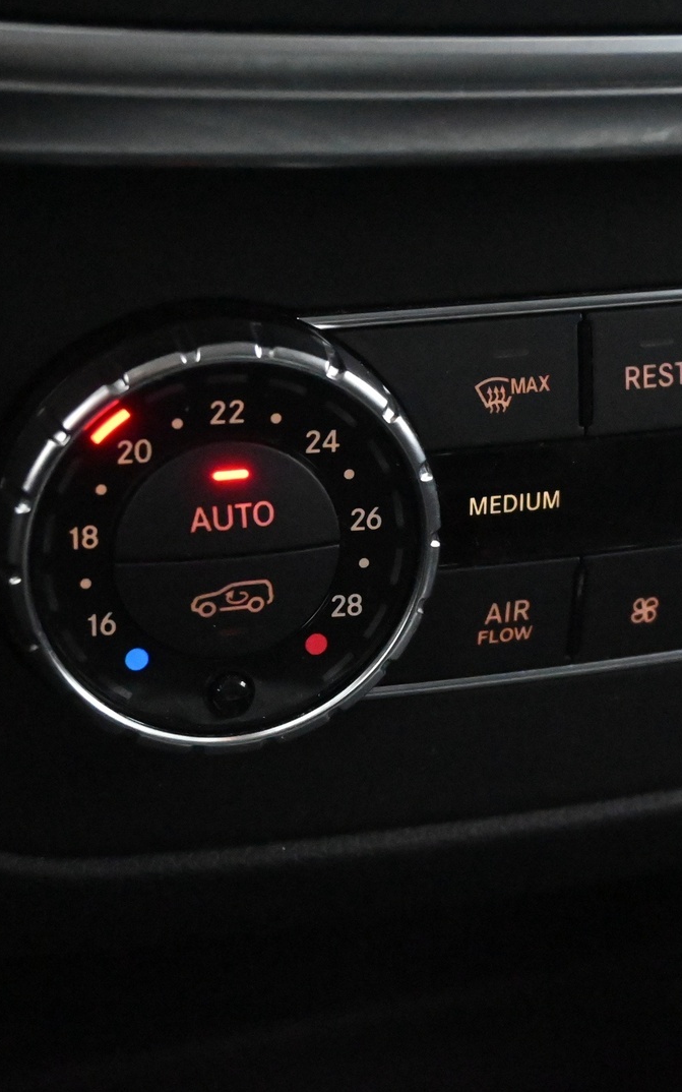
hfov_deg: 15.5
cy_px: 545
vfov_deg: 24.9
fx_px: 2469
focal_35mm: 83
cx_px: 630
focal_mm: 36
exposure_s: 1/60
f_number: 5.3
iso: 14400
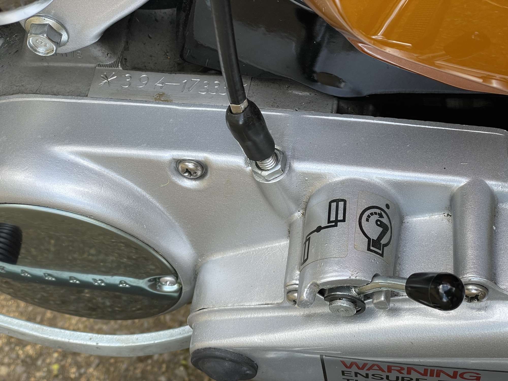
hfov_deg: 36.8
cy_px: 190
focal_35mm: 52
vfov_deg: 28.0
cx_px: 254
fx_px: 763
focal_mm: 6
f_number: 2
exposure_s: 1/135
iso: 25
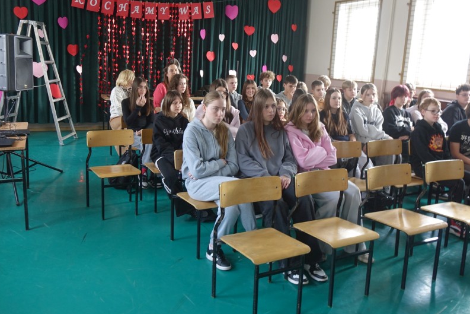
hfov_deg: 60.1
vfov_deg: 42.2
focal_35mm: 31
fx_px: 405
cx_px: 209
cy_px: 136
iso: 250
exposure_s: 1/30
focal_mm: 8.8
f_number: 2.8
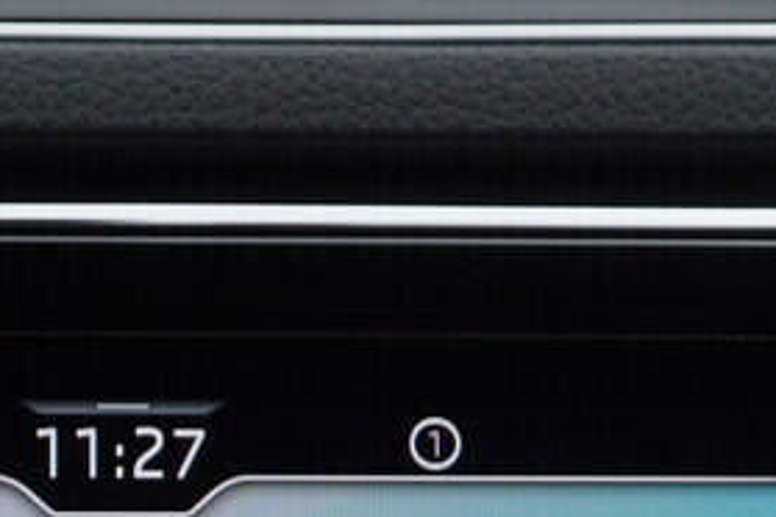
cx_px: 103
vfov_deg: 7.4
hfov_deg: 11.0
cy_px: 528
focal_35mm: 186
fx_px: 4009
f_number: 4.5
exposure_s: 1/80
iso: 125
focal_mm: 24
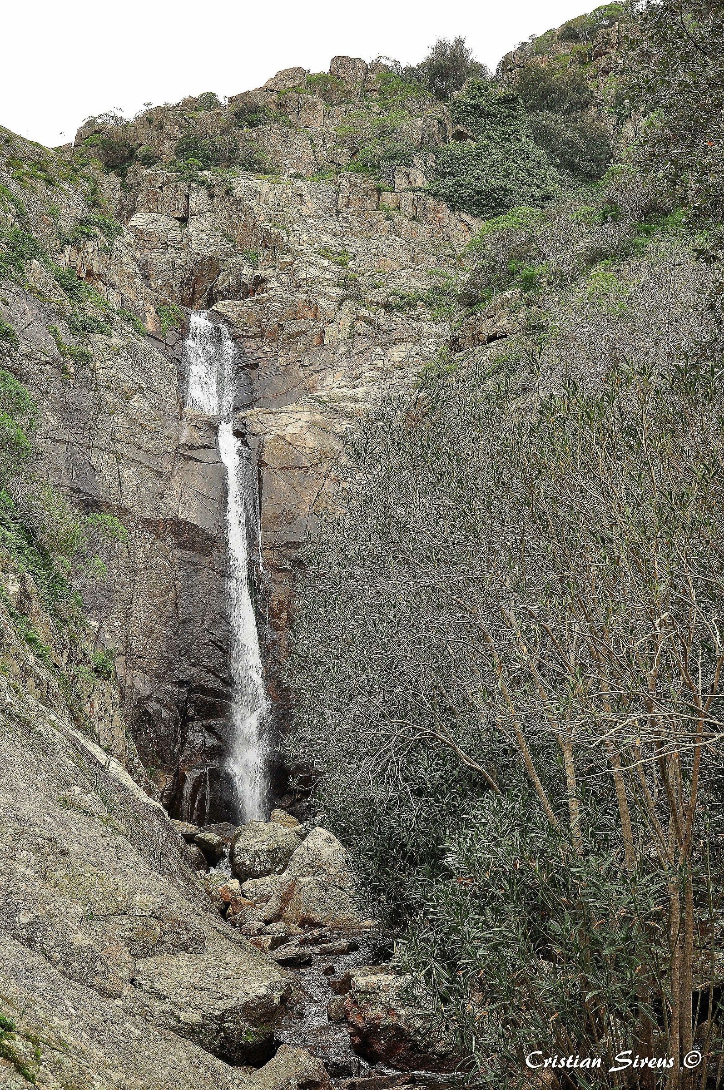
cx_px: 362
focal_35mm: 48
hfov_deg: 28.0
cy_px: 545
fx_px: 1452
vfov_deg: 41.2
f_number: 4.5
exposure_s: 1/125
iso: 200
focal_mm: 32
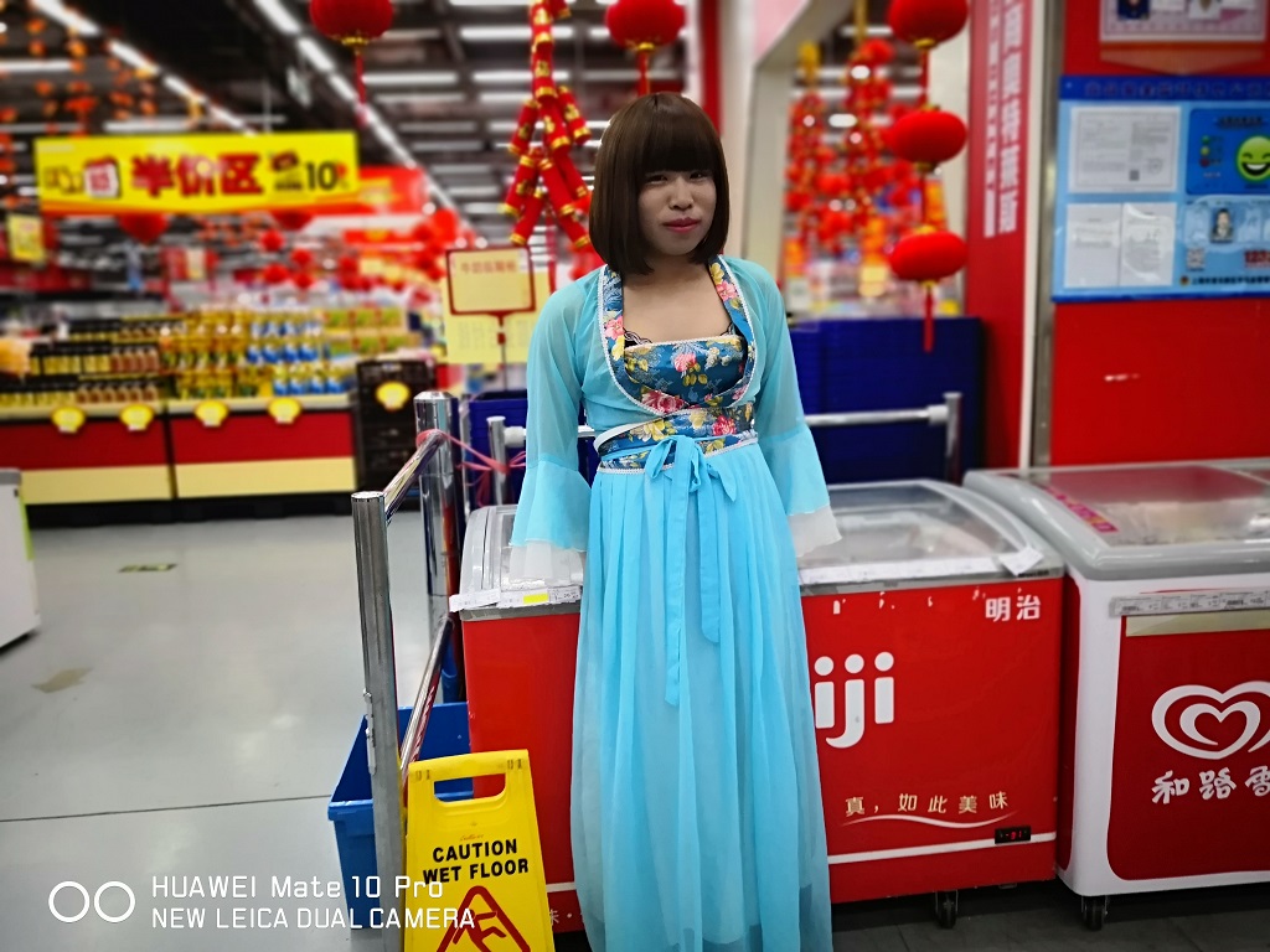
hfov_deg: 65.3
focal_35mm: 27
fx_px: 991
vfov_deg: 51.4
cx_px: 635
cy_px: 476
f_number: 1.6
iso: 320
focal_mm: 3.95
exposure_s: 1/100
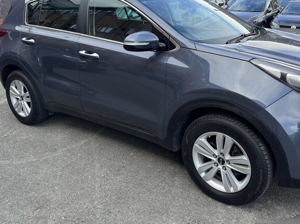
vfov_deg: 42.6
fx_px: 286
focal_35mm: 33
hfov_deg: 55.1
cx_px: 175
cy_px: 84
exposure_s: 1/730
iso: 80
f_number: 1.78
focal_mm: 6.76
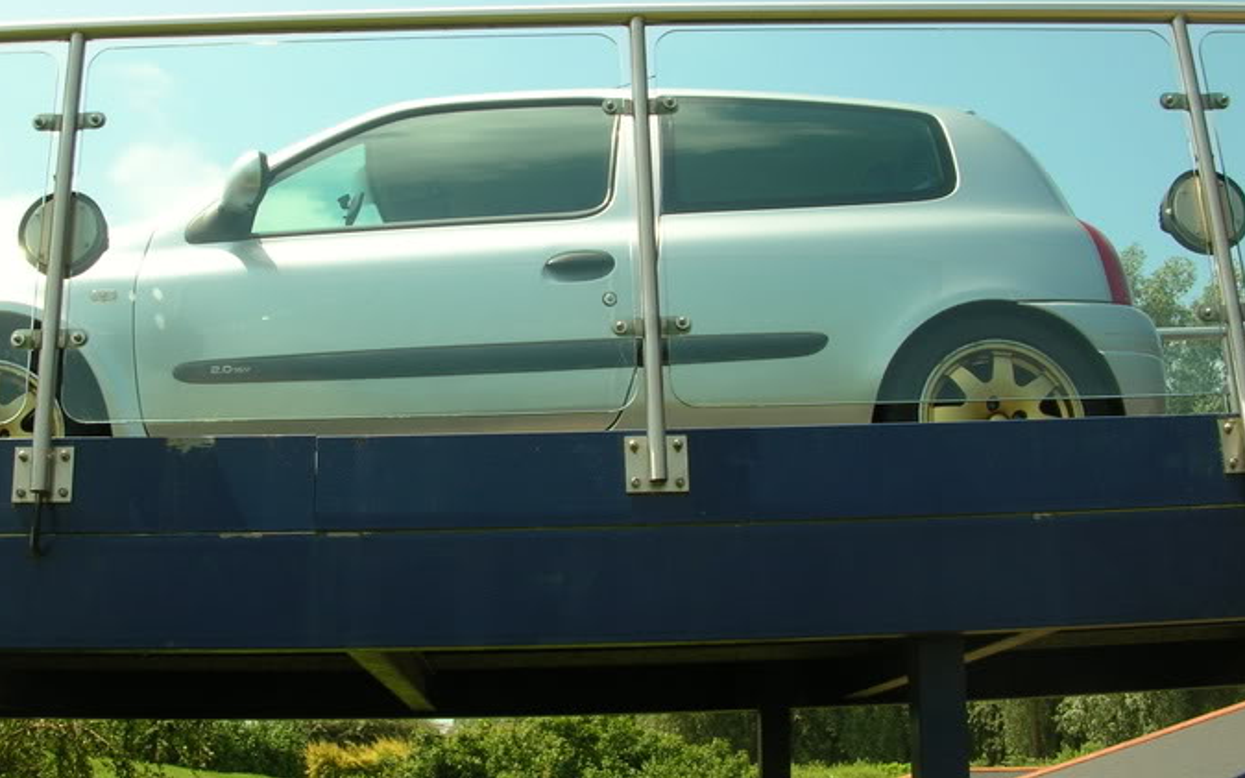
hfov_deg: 45.1
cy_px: 282
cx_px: 514
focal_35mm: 44
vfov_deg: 29.1
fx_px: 1493
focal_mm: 5.8
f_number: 5.6
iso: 50
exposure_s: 1/218
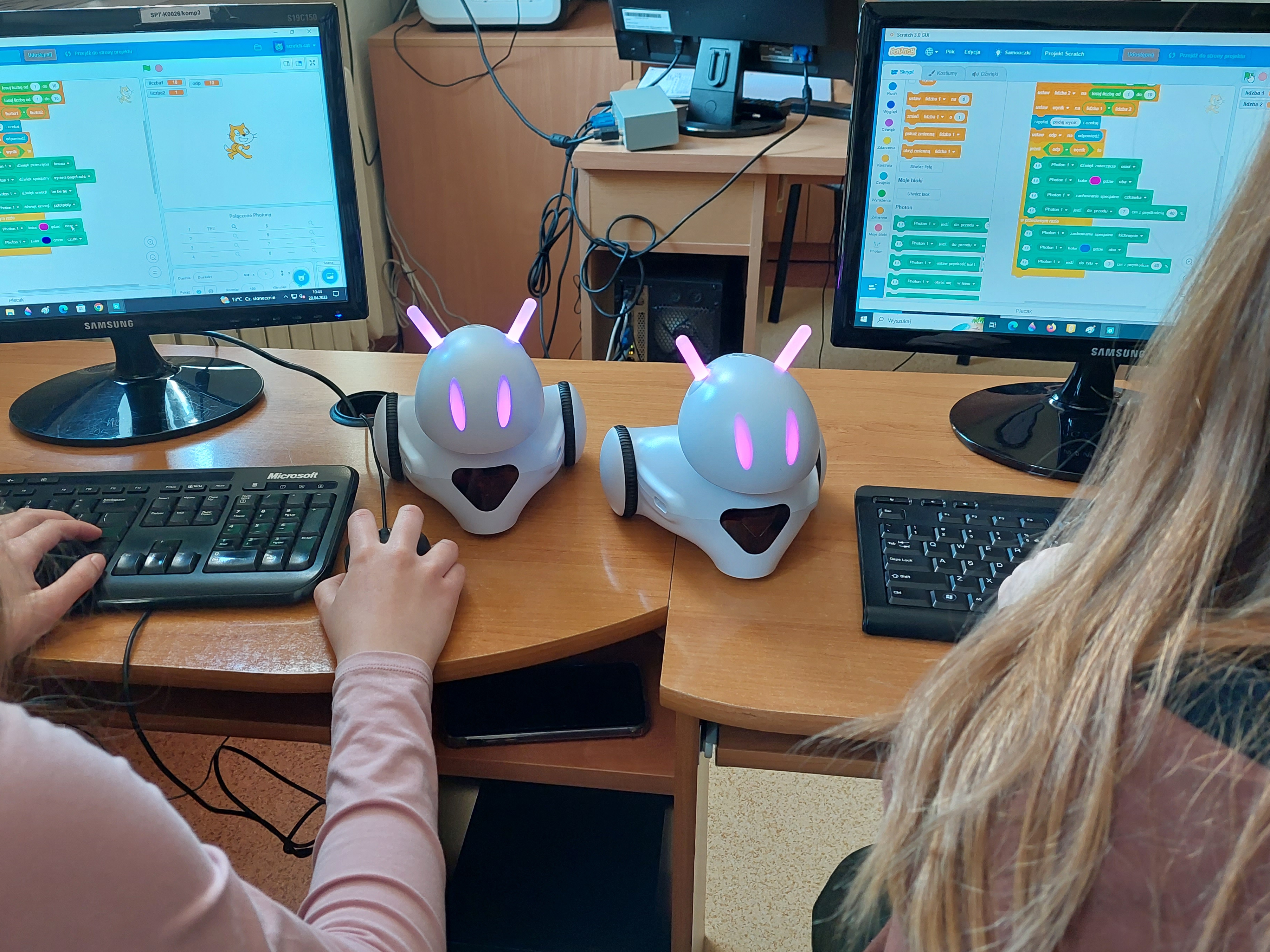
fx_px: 1174
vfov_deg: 44.1
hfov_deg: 56.8
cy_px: 435
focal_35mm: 32
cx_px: 586
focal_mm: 5.23
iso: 160
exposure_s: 1/50
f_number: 1.8
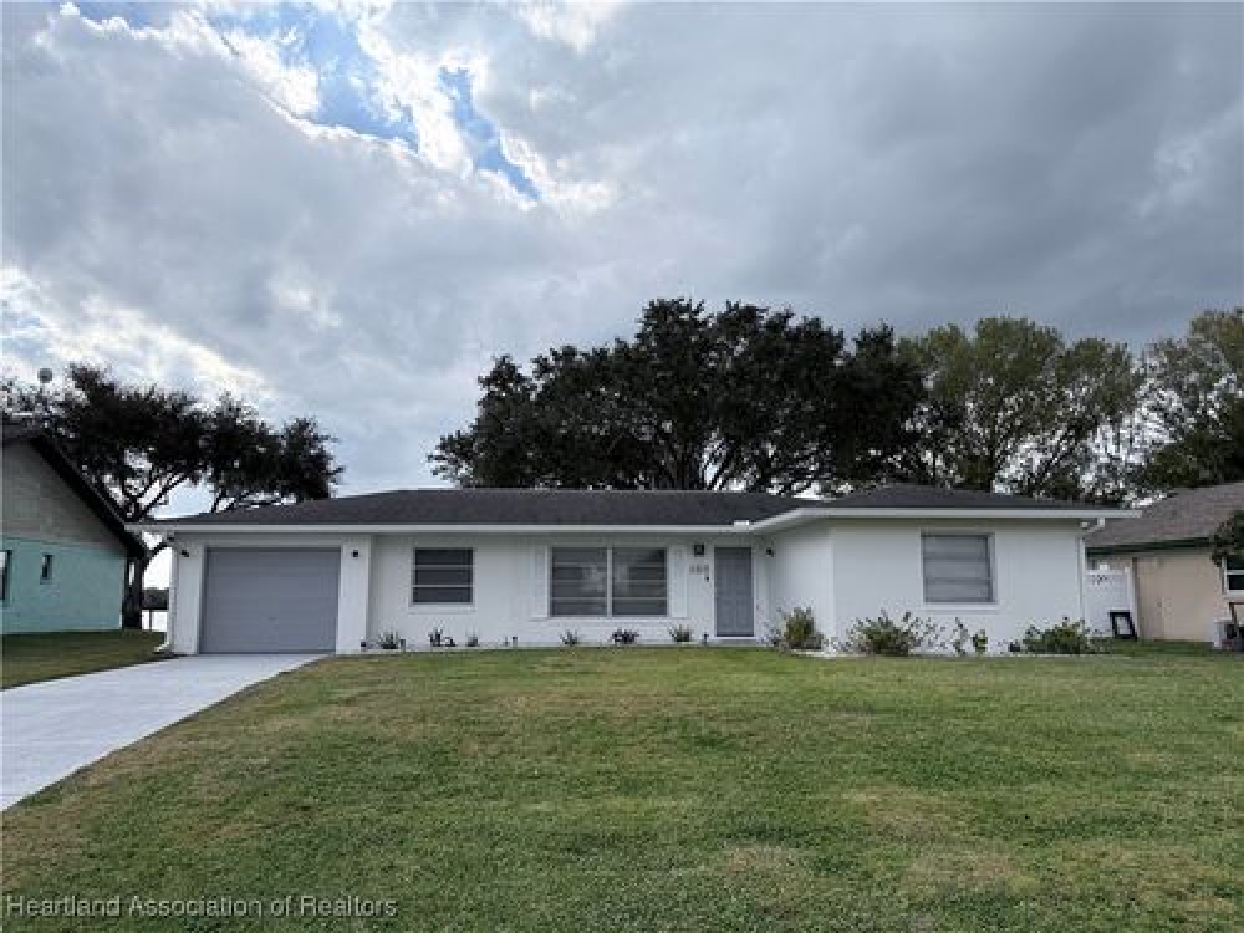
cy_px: 466
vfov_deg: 56.8
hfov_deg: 71.6
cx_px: 622
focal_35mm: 24
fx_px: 862
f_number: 1.78
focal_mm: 6.76
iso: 100
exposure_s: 1/4673
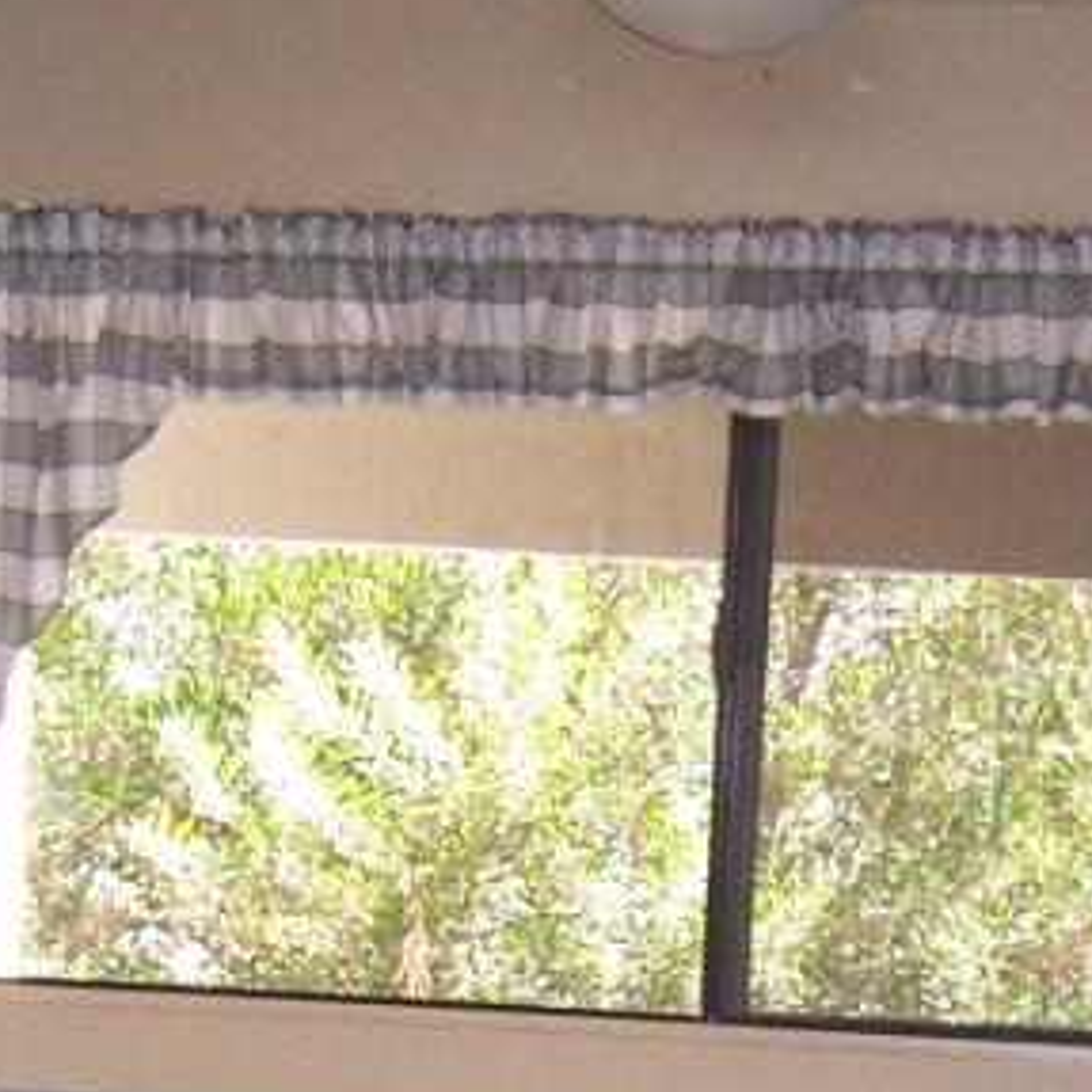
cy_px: 1431
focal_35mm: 104
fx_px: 3712
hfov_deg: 16.7
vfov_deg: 15.9
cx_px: 708
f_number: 2.8
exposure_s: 1/60
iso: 140
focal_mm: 5.5
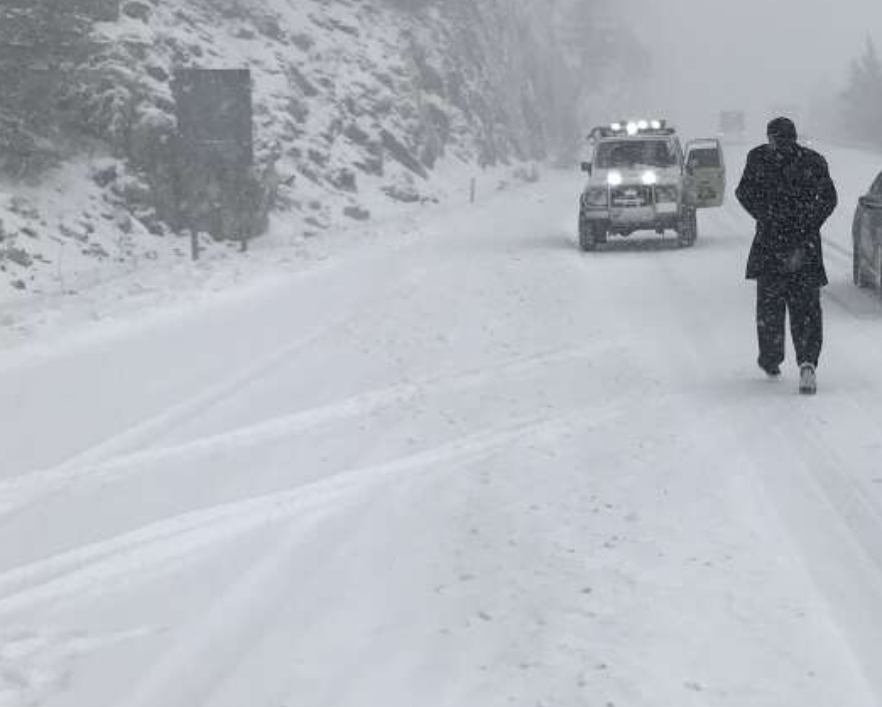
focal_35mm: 67
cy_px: 272
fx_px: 1750
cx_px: 939
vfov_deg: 22.8
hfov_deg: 26.4
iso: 20
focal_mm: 3.99
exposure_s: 1/299
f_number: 1.8
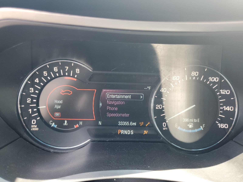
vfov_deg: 53.1
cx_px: 122
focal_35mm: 26
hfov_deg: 67.3
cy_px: 91
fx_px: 183
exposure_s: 1/60.2
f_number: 1.5
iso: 52
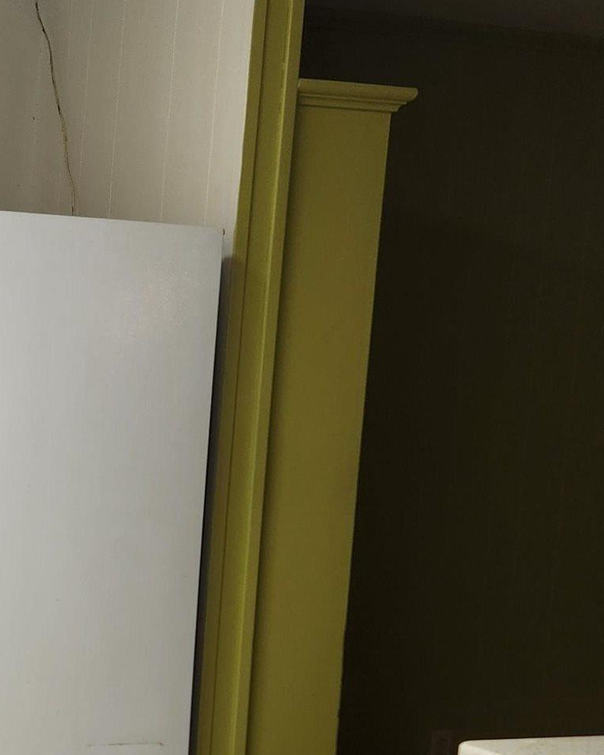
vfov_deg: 25.8
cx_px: -259
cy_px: 548
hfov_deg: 18.9
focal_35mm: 73
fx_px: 1631
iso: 64
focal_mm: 5.4
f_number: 1.8
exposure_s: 1/120
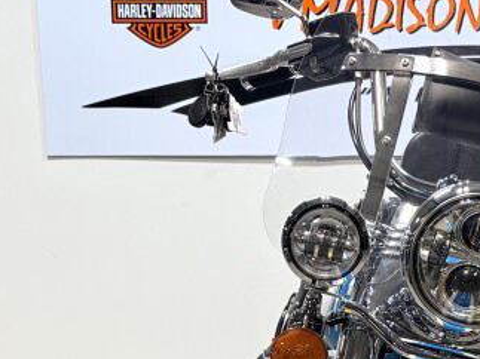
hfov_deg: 22.5
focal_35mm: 86
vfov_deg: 16.4
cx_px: 383
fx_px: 1192
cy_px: 436
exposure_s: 1/120
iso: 40
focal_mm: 5.96
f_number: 1.6
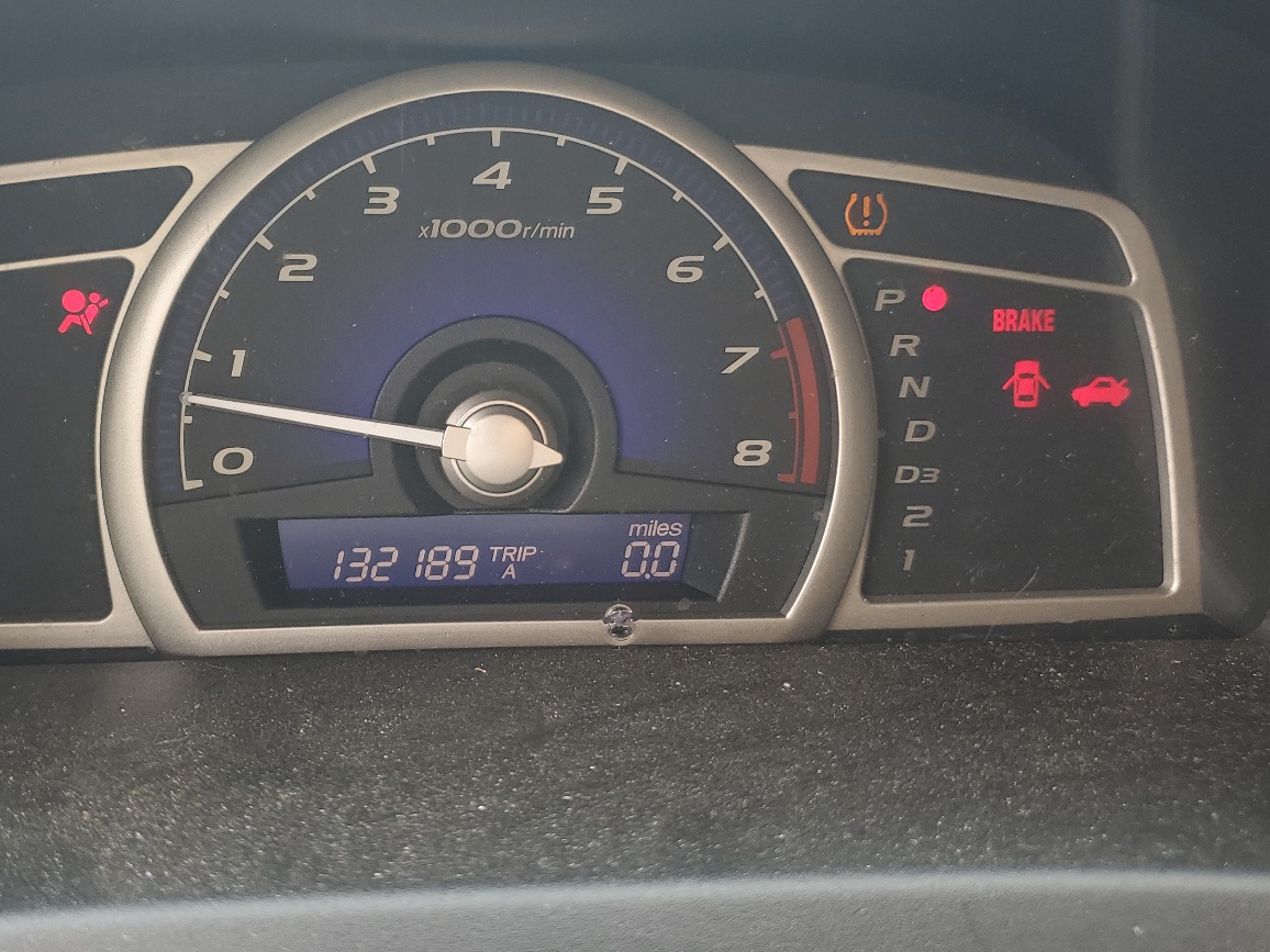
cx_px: 432
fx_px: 1321
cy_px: 434
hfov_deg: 50.5
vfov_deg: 39.6
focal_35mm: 36
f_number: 1.5
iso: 50
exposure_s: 1/156
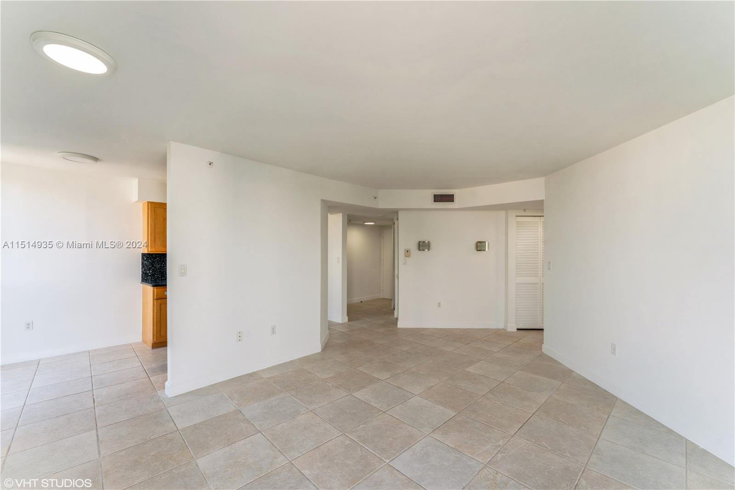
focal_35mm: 14
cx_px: 368
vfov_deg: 81.2
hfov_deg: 104.3
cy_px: 245
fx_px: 286
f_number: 9
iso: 250
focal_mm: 14
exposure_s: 1/60
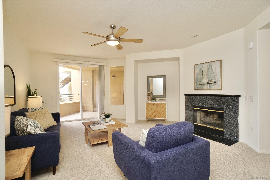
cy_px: 90
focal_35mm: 16
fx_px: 124
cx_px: 135
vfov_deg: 72.1
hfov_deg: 95.0
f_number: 4
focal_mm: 11
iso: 500
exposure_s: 1/160
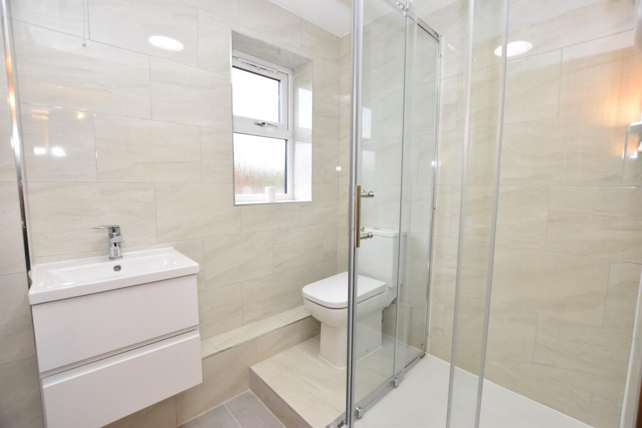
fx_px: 268
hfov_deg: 100.4
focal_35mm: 15
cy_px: 214
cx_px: 321
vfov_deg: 77.3
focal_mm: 10
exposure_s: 1/160
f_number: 4.5
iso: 800
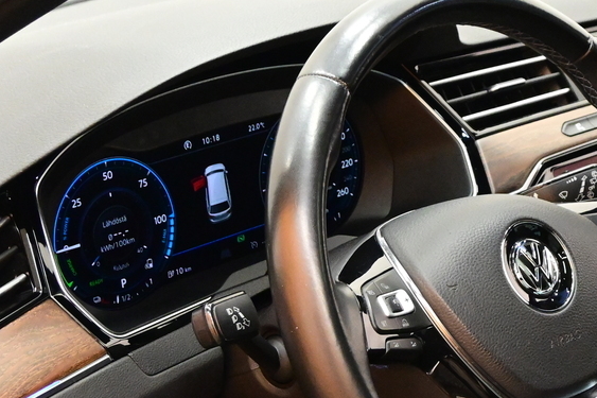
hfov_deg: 16.9
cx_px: 604
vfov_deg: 11.5
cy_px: 281
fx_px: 1968
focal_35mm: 119
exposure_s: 1/40
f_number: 5.6
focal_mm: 27.5
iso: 4500
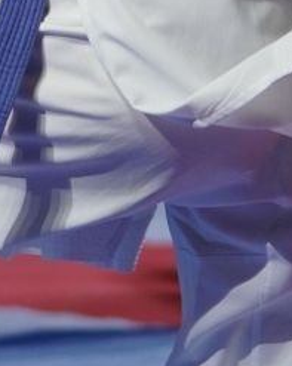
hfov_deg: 1.9
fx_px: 8593
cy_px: -424
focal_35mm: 794
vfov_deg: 2.4
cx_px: -286
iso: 640
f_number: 2.8
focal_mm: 116
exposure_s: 1/1000
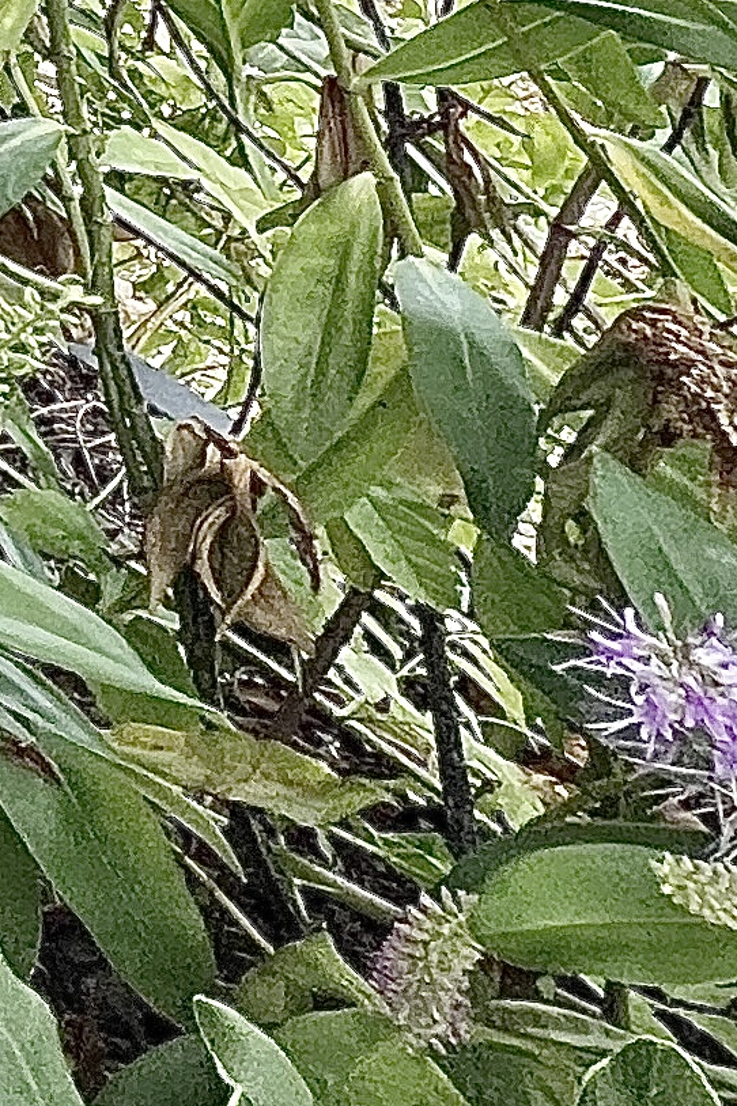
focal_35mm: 67
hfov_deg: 11.4
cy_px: -667
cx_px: -1478
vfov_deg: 22.8
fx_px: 2059
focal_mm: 1.57
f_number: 1.8
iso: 32
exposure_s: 1/331
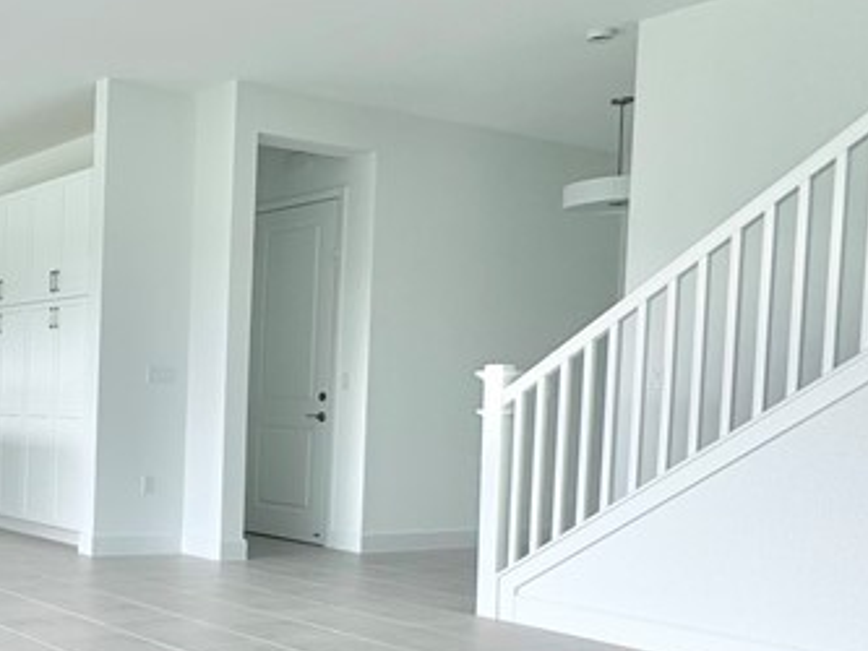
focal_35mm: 43
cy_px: 435
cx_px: -104
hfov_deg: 36.5
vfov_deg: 33.3
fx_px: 1079
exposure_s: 1/217
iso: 40
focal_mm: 2.22
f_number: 2.2
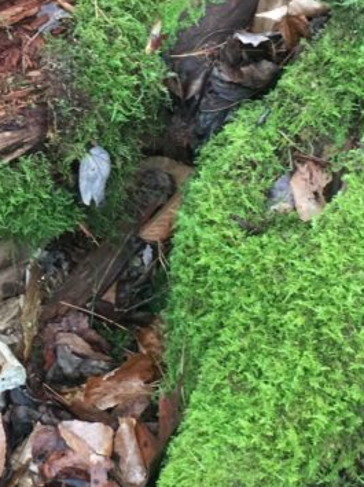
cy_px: 215
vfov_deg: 23.3
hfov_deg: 17.4
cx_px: 63
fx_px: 1179
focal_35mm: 84
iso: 40
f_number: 2.2
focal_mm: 4.15
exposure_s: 1/15
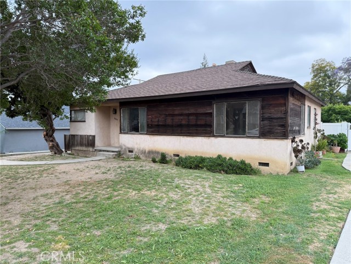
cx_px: 176
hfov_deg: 71.6
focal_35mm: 24
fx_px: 243
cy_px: 132
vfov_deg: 56.8
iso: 100
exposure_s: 1/878
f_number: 1.78
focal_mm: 6.76
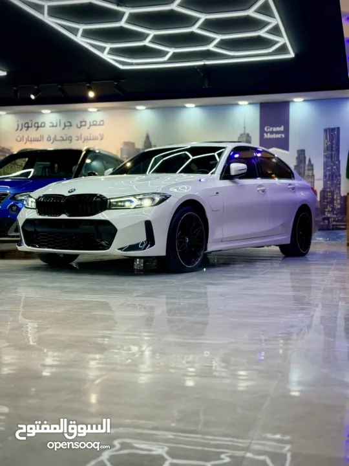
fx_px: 645
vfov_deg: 39.7
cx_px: 174
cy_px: 233
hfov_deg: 30.3
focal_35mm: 48
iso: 100
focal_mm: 6.76
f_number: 1.78
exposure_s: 1/244
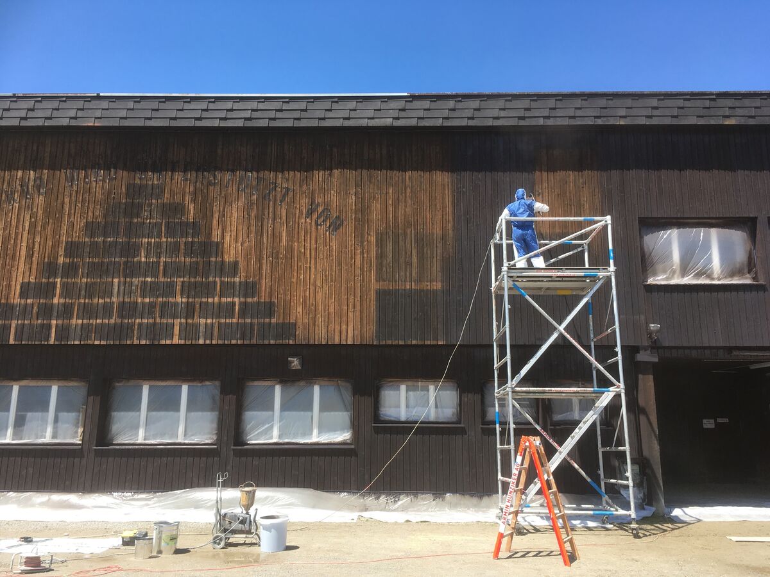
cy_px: 288
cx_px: 385
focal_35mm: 29
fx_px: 645
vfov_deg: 48.2
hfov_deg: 61.7
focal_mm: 4.15
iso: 25
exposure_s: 1/855
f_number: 2.2
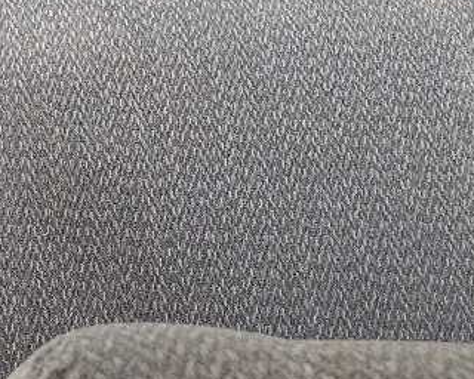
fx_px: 1782
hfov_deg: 13.9
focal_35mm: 127
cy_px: -194
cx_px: -311
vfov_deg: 11.6
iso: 50
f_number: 1.5
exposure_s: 1/172
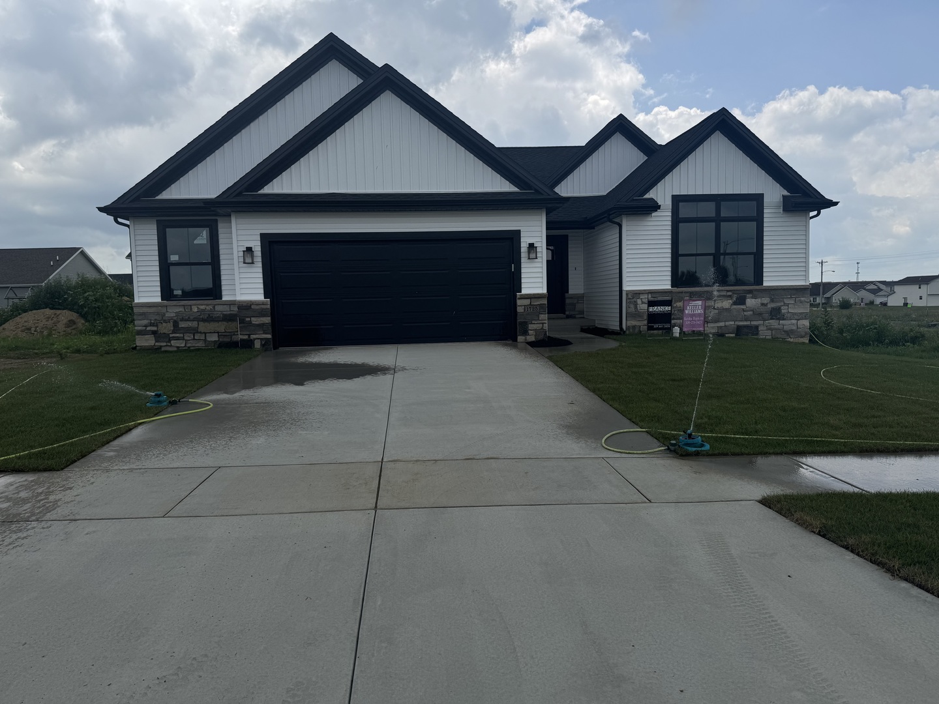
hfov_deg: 71.6
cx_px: 470
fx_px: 651
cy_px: 352
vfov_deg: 56.8
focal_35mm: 24
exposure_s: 1/6410
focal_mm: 6.76
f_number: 1.78
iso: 80
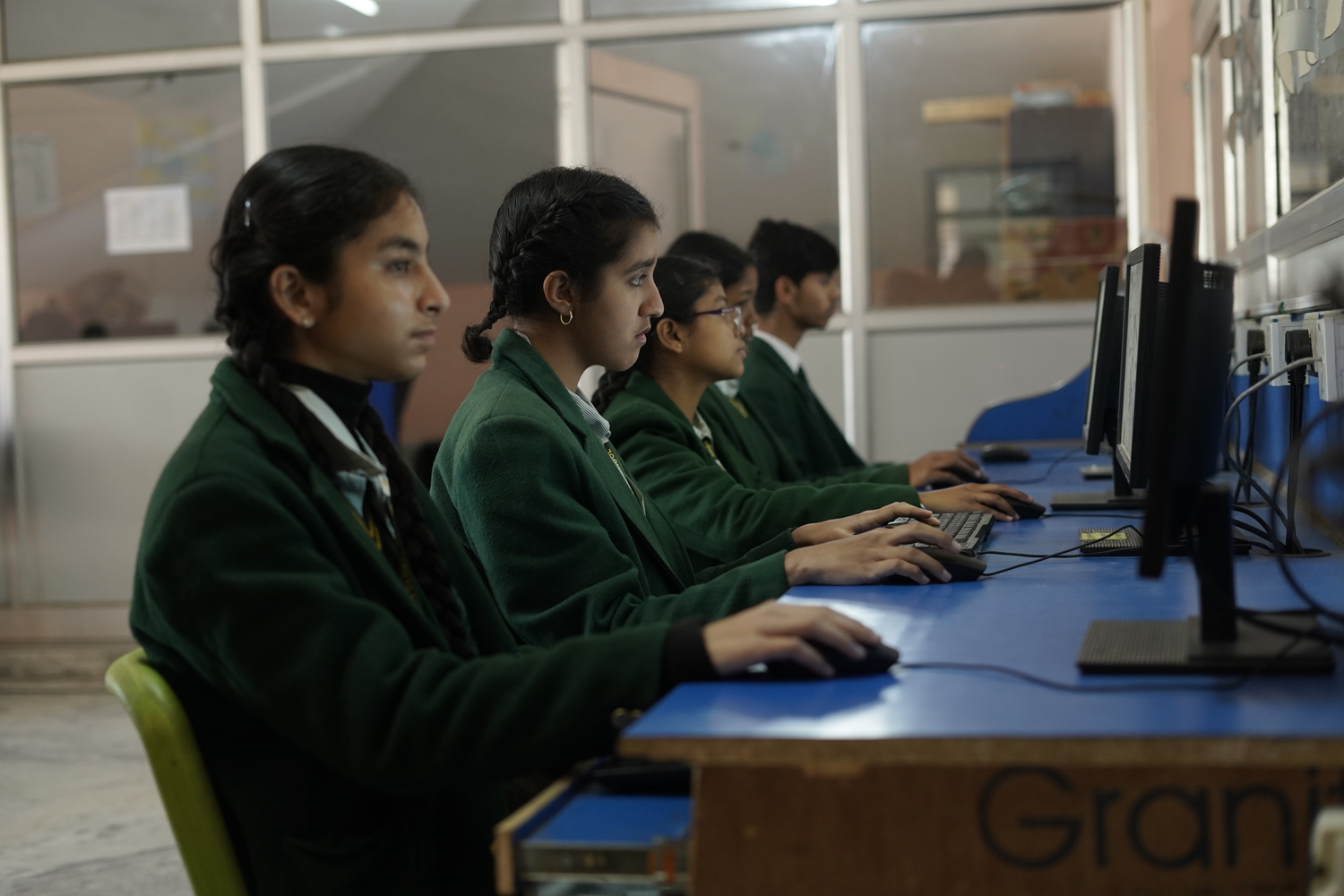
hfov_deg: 39.6
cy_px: 448
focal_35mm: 50
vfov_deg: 27.0
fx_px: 1867
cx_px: 672
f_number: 2.5
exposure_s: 1/100
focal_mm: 50
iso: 1600
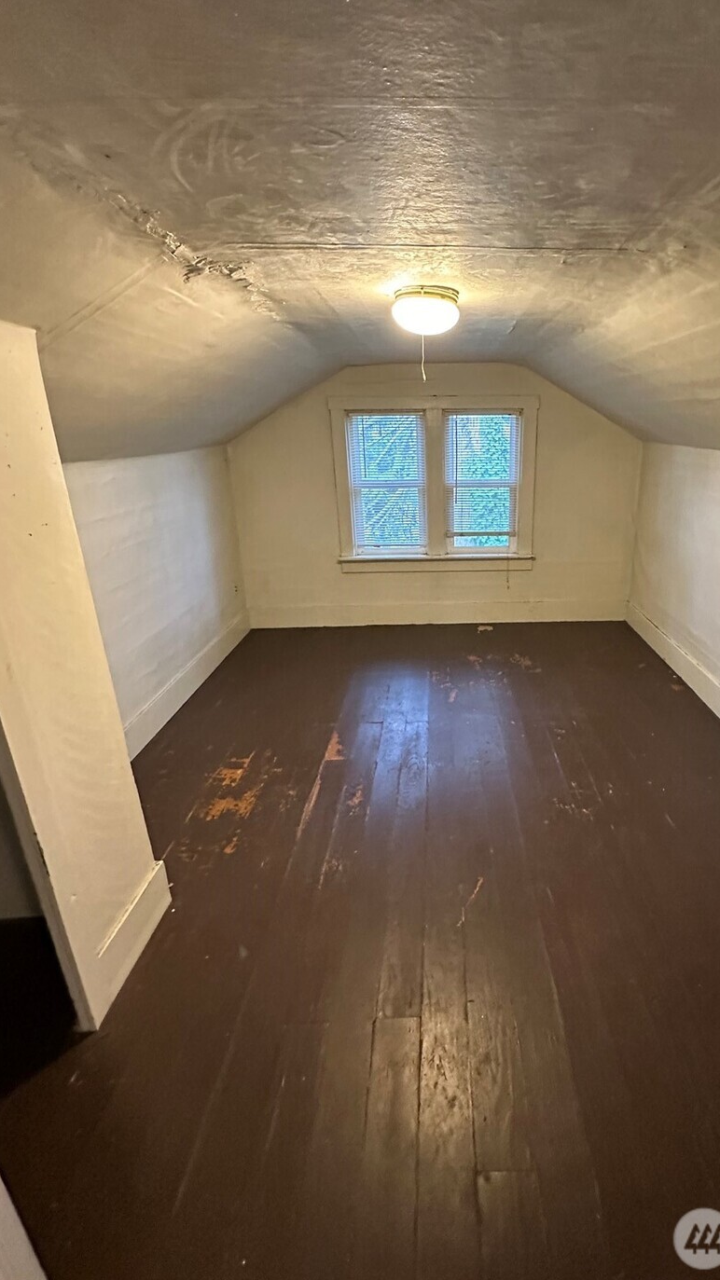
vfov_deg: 99.3
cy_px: 611
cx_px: 455
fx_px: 543
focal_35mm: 16
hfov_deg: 66.0
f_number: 2.2
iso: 800
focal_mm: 2.22
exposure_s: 1/60
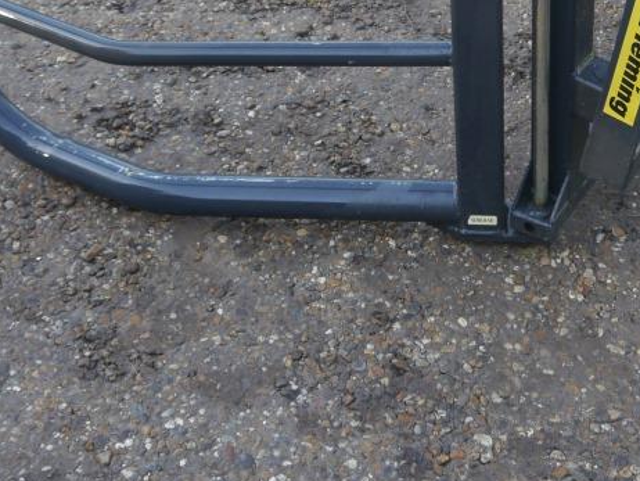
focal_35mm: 62
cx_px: 441
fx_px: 1147
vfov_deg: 22.7
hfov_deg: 30.9
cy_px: -1
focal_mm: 14
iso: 160
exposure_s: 1/80
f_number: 3.5
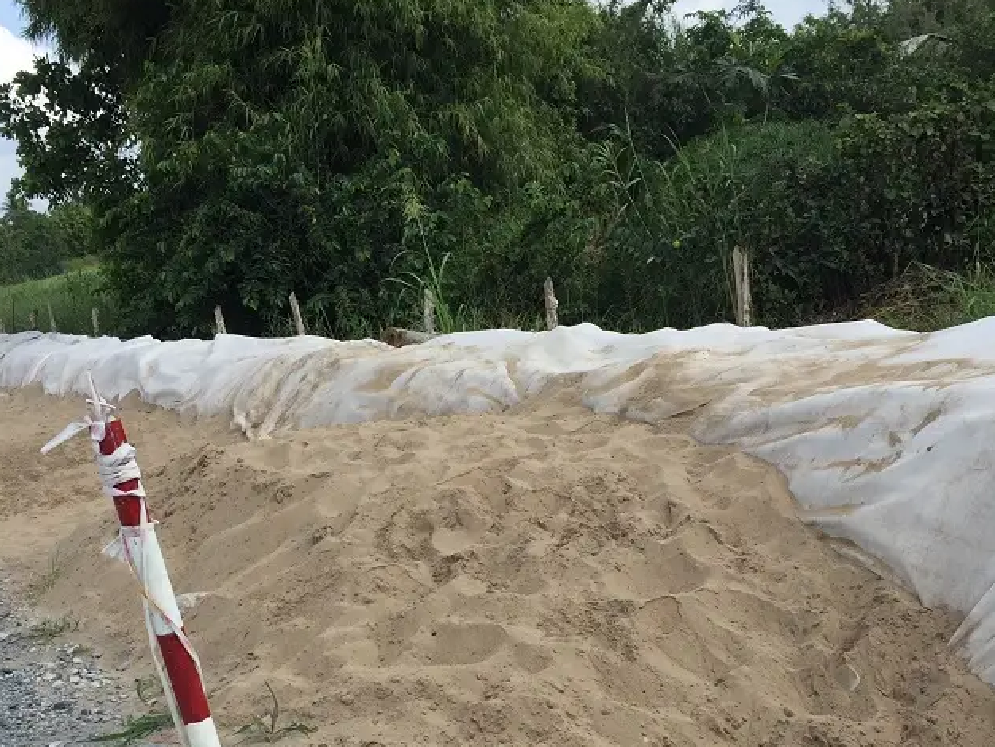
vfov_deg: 28.4
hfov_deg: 38.2
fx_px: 1438
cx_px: 486
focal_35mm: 50
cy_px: 613
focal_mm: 4.15
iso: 32
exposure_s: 1/1464
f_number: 2.2
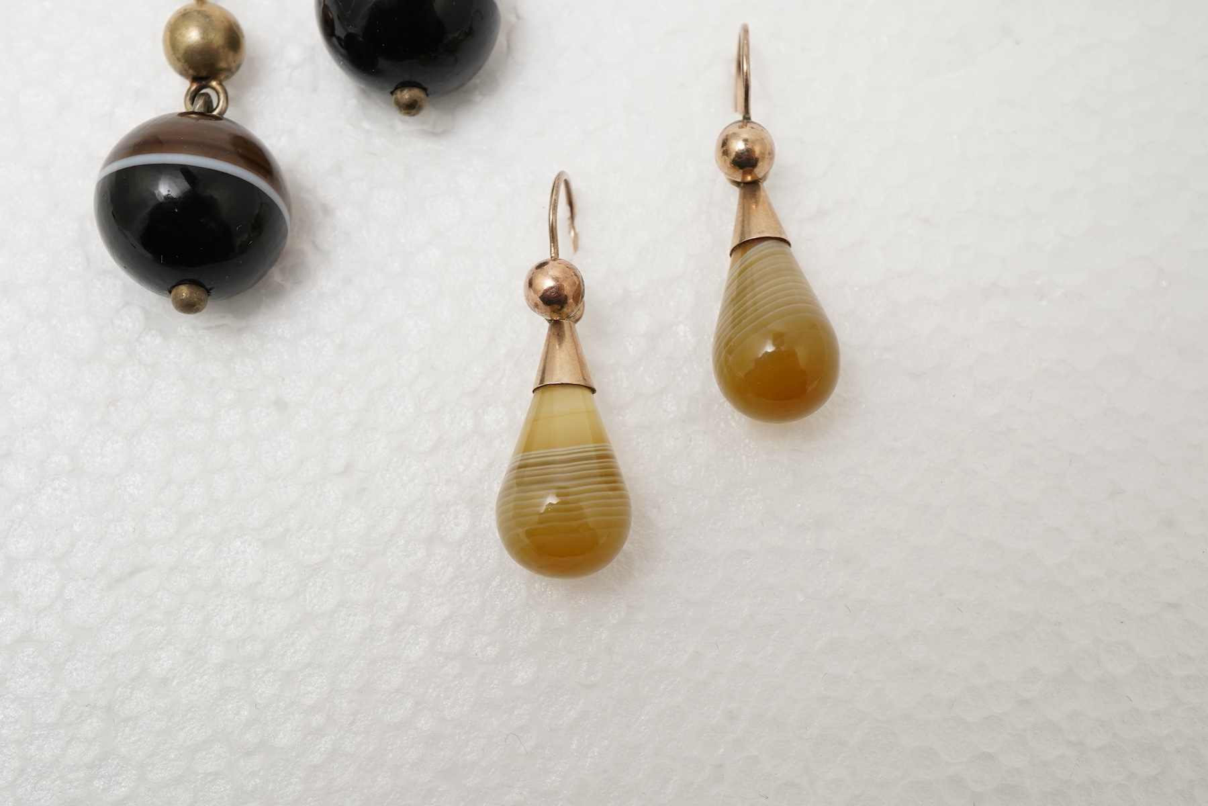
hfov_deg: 43.6
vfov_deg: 29.9
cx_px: 604
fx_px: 1510
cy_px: 403
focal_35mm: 45
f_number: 20
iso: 500
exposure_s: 1/100
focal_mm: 30
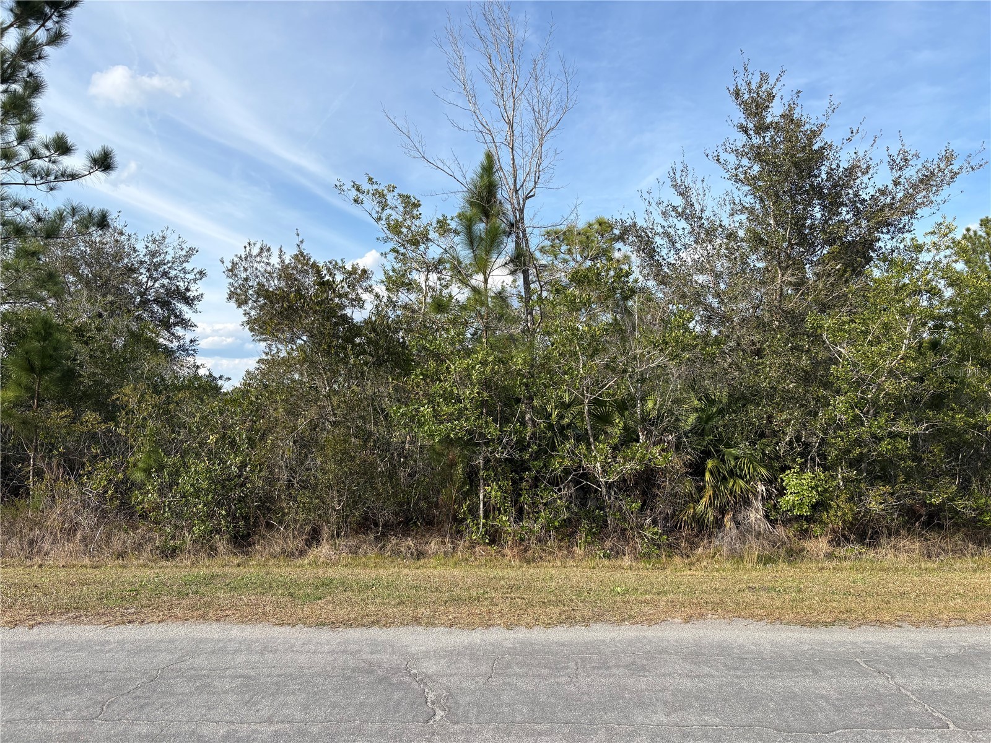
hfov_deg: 67.3
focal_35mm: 26
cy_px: 372
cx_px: 496
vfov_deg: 53.1
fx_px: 744
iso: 50
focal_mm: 5.96
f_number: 1.6
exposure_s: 1/2208
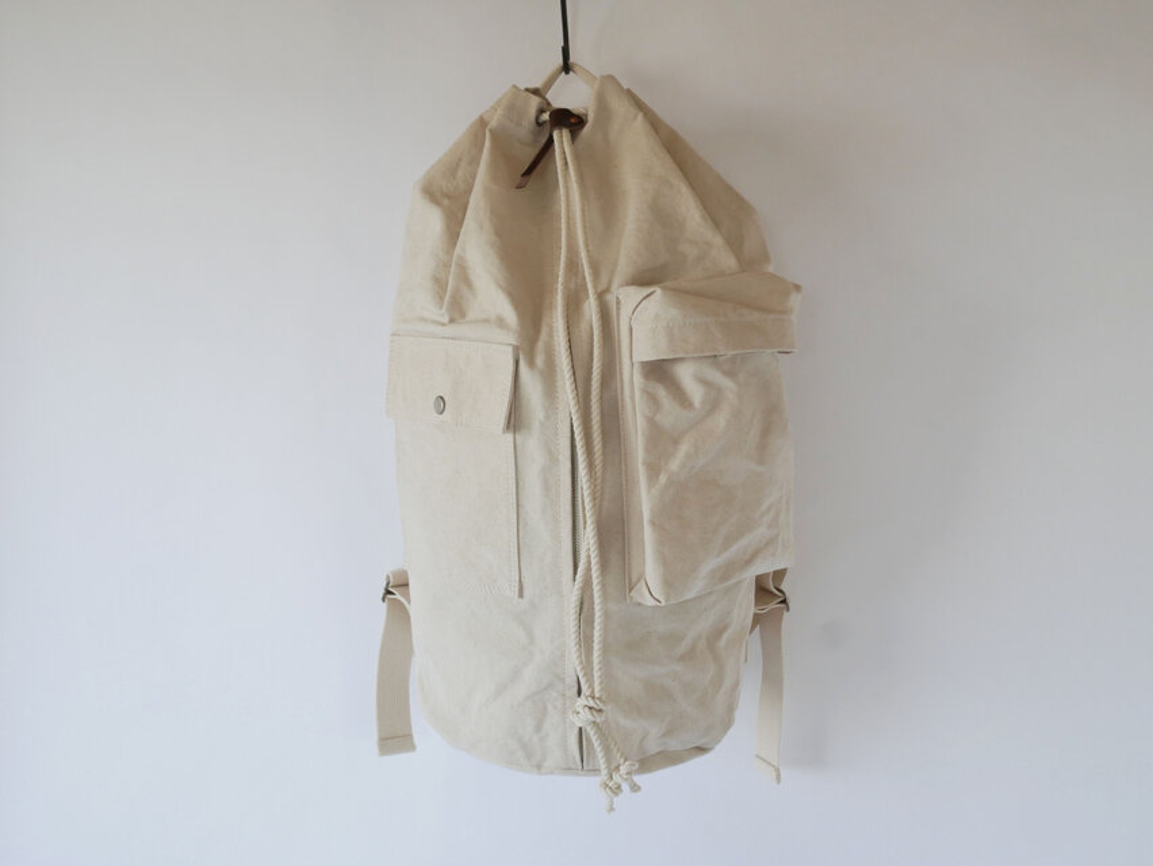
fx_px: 1200
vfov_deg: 39.7
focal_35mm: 36
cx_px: 576
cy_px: 433
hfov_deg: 51.3
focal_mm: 18
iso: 800
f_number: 11
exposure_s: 1/30
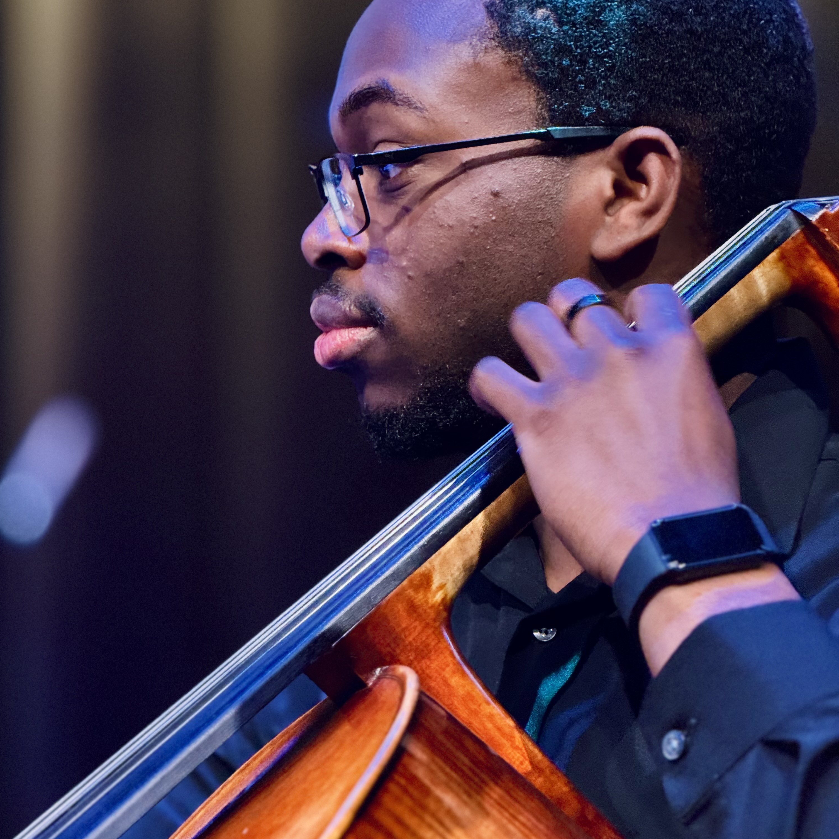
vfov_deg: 12.3
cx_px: 419
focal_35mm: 142
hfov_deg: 12.3
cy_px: 406
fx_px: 3894
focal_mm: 15.66
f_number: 2.8
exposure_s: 1/40
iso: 1000
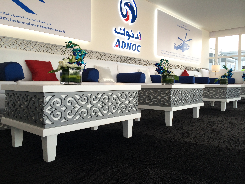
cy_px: 92
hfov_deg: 60.0
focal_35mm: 30
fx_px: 212
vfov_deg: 46.8
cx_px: 122
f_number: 2.2
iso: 50
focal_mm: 4.12
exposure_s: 1/50
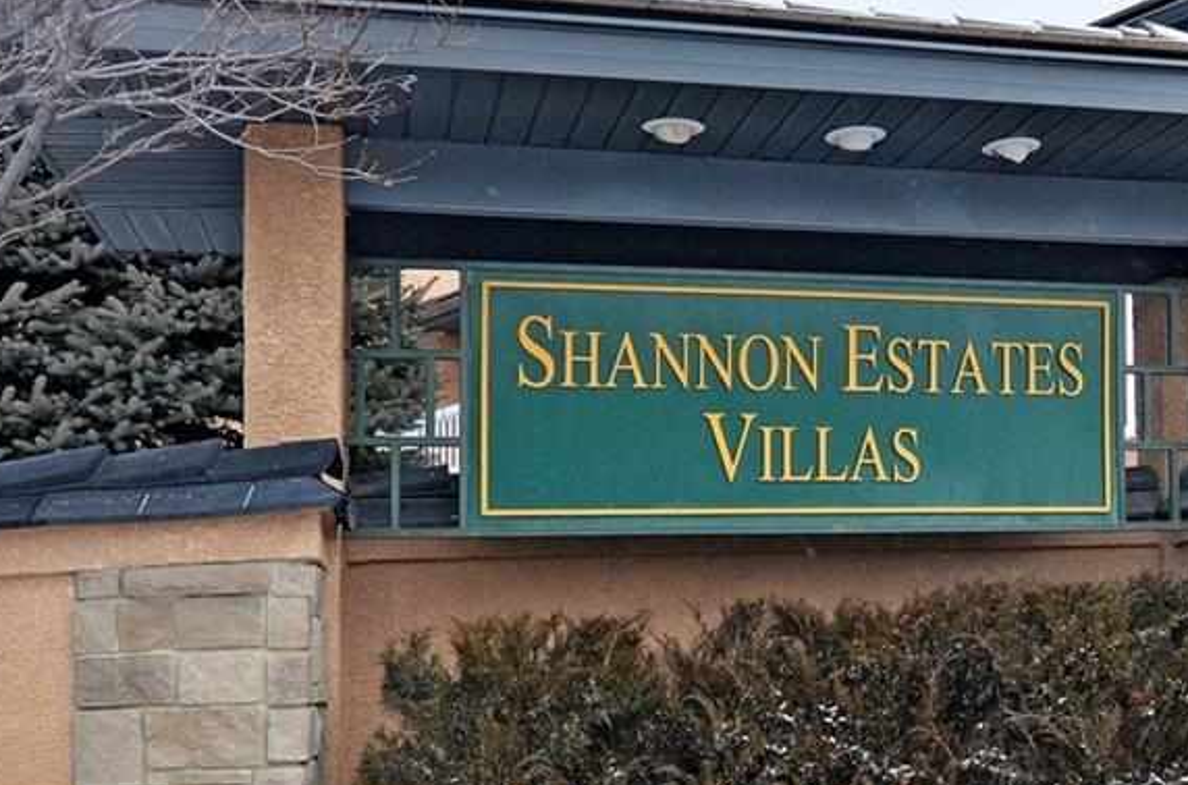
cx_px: 766
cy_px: 553
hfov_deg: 53.9
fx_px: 1148
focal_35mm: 35
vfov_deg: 37.1
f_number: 7.1
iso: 400
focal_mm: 13
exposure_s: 1/320
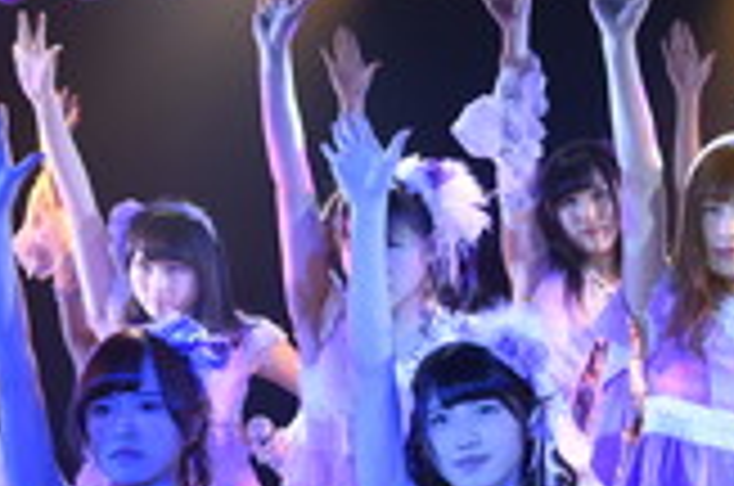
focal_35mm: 127
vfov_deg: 10.7
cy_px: 349
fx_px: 2584
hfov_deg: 16.0
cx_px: 590
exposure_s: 1/400
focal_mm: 34
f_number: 5
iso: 2500
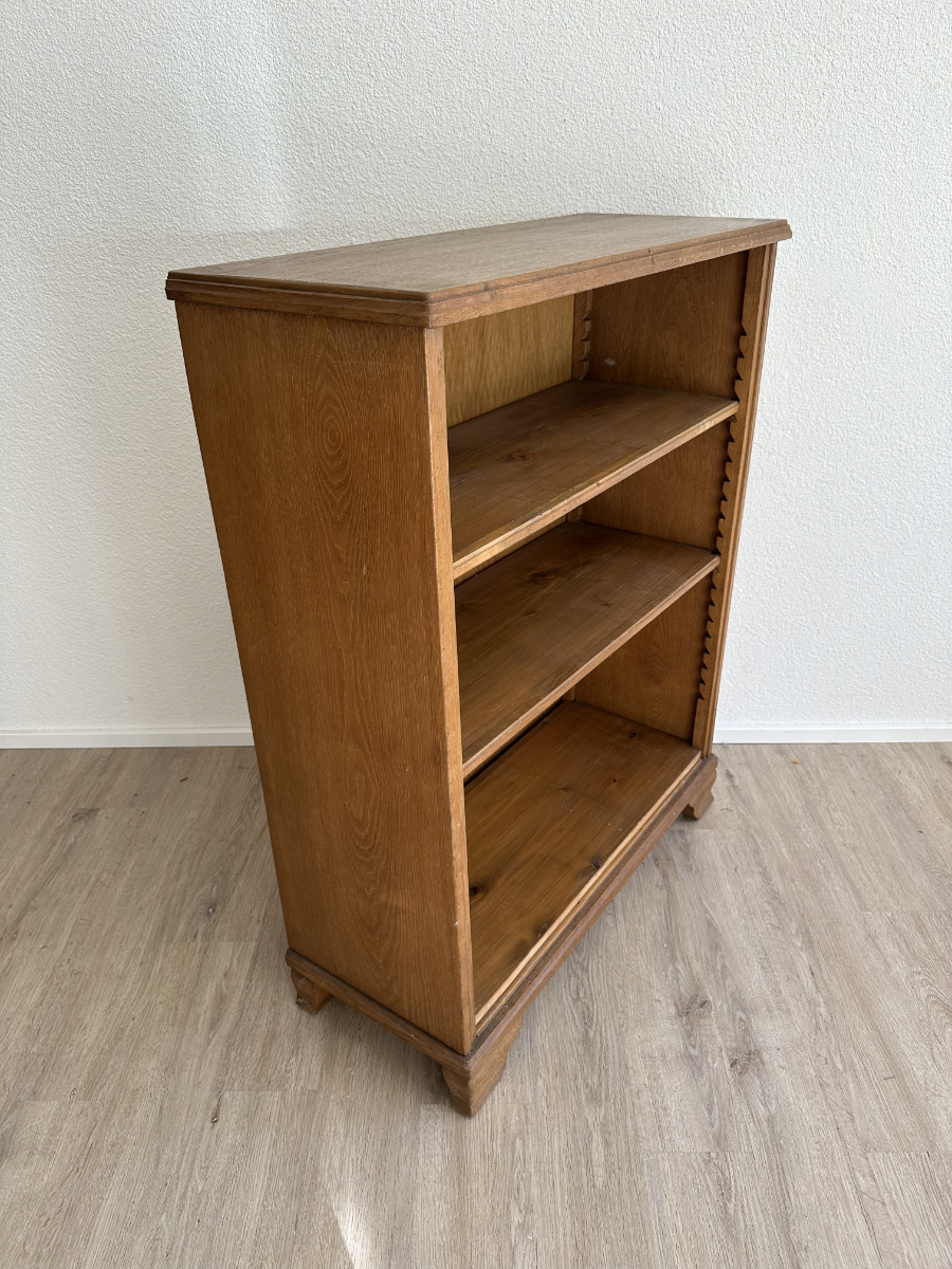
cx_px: 476
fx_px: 880
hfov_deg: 56.8
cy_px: 634
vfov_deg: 71.6
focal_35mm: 24
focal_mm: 6.9
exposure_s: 1/121
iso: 80
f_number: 1.8
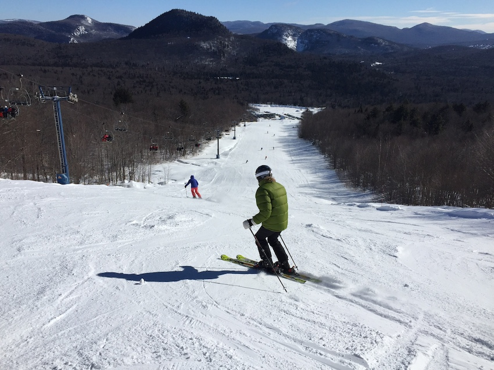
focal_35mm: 29
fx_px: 414
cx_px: 247
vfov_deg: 48.2
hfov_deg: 61.6
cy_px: 185
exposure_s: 1/5650
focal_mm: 4.15
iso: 32
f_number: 2.2
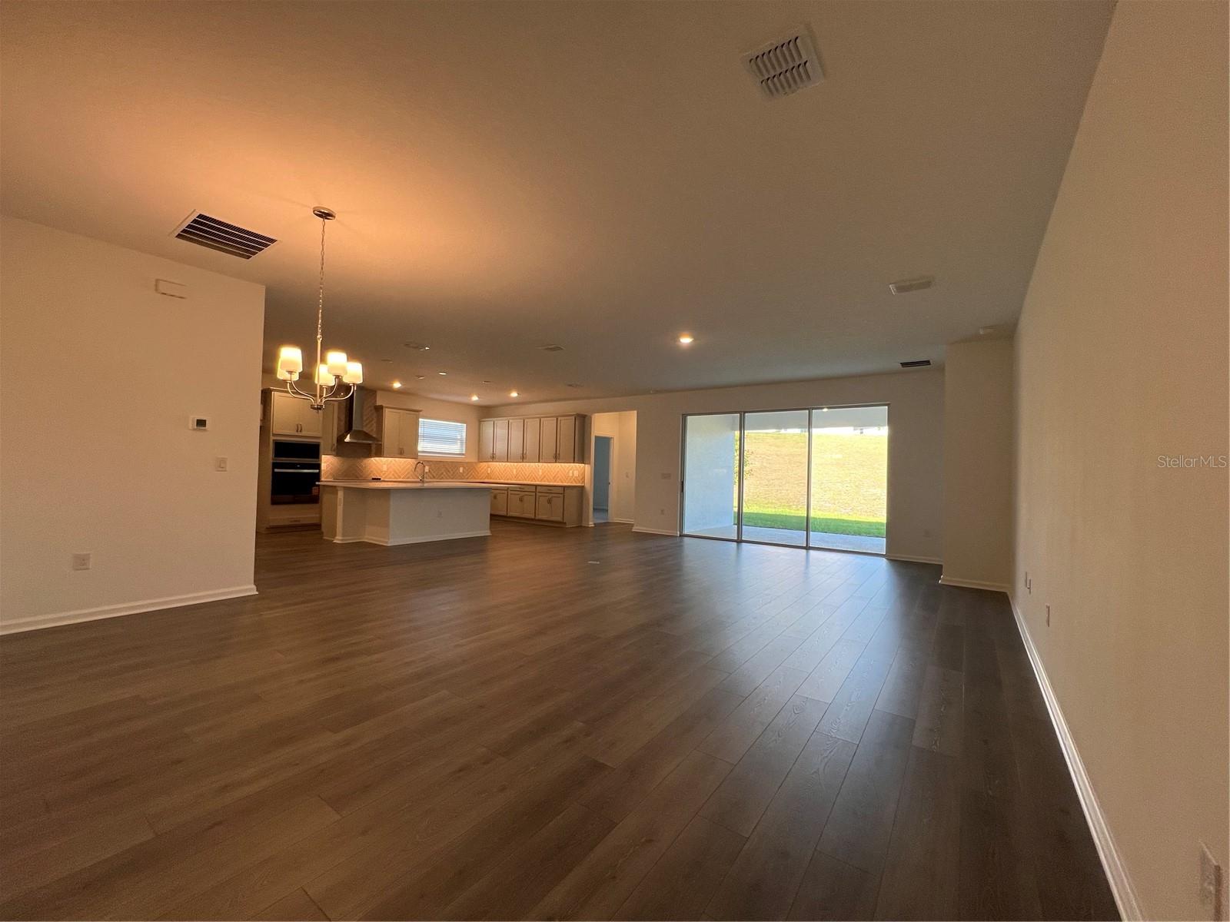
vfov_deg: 89.9
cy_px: 461
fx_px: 462
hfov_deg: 106.2
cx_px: 615
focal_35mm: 13
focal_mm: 1.57
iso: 100
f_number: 1.8
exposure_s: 1/120
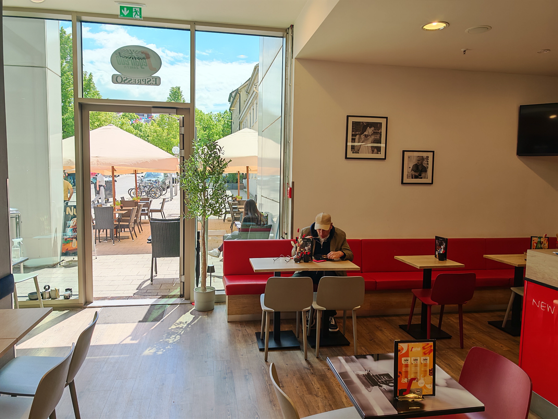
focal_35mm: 24
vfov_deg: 56.8
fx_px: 387
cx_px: 279
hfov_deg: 71.6
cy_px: 210
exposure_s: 1/750
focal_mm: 6.83
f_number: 2
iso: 100
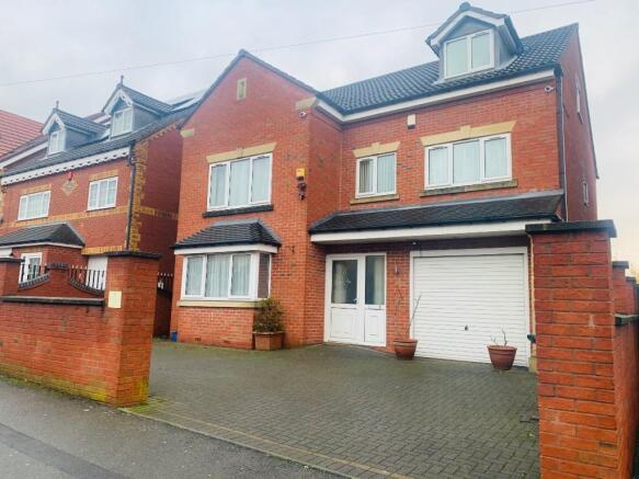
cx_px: 320
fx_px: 480
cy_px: 240
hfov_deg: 67.3
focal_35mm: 26
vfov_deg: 53.0
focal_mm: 4.25
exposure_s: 1/122
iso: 32
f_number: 1.8
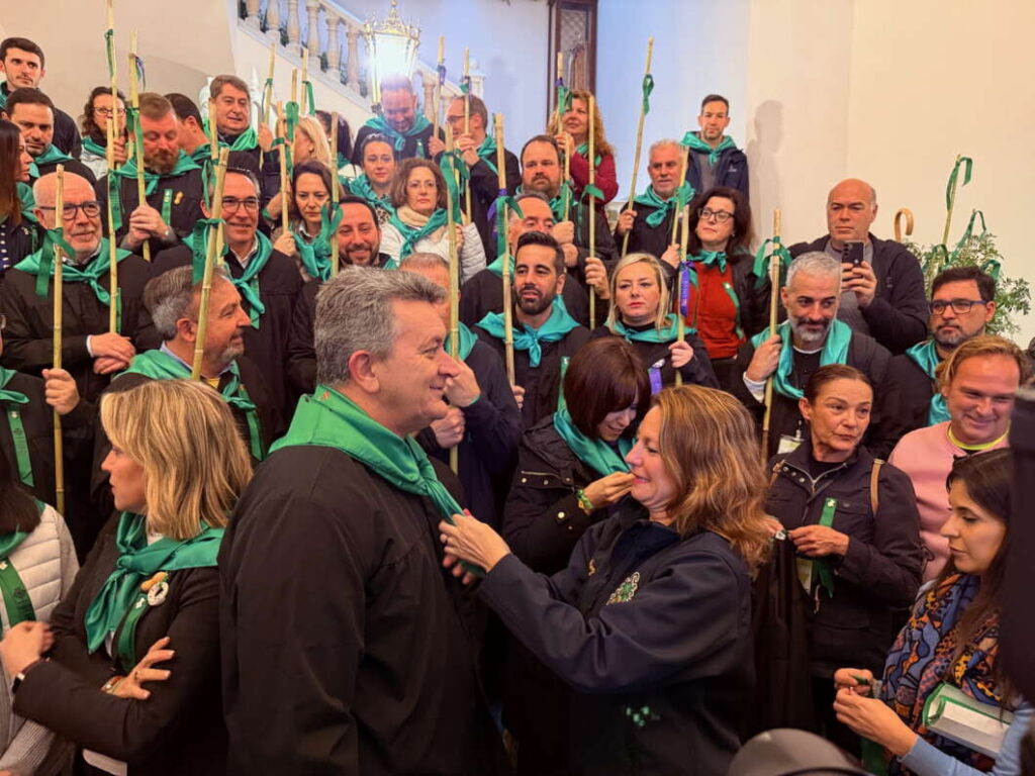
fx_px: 718
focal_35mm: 24
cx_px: 518
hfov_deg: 71.6
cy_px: 388
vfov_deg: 56.8
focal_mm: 6.76
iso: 500
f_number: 1.78
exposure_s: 1/50
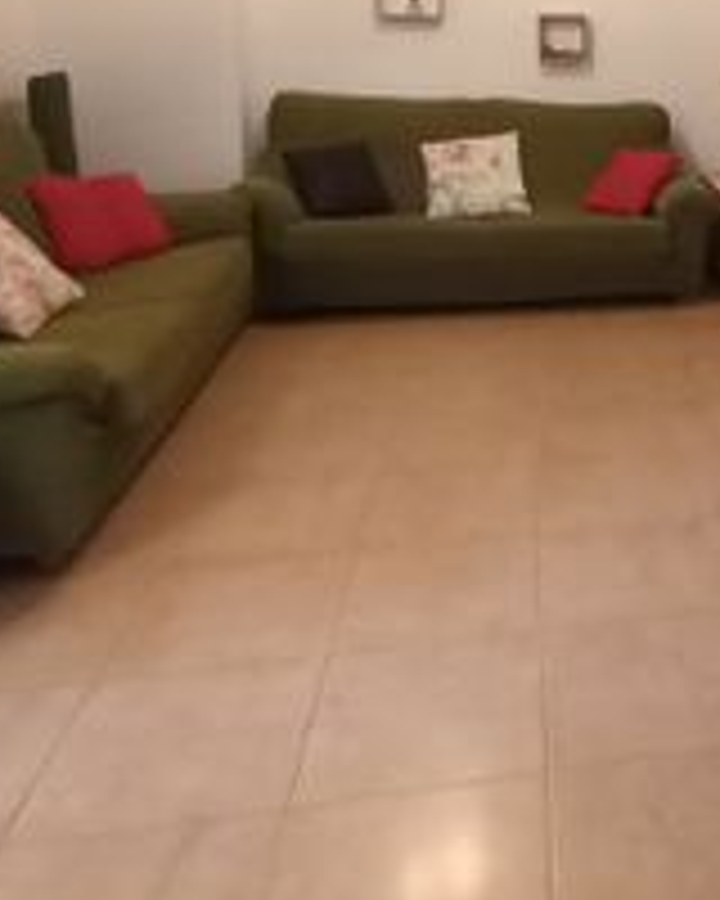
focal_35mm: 38
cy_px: 158
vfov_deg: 45.1
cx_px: 774
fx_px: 1012
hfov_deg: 34.4
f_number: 2.2
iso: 400
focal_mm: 1.13
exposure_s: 1/25
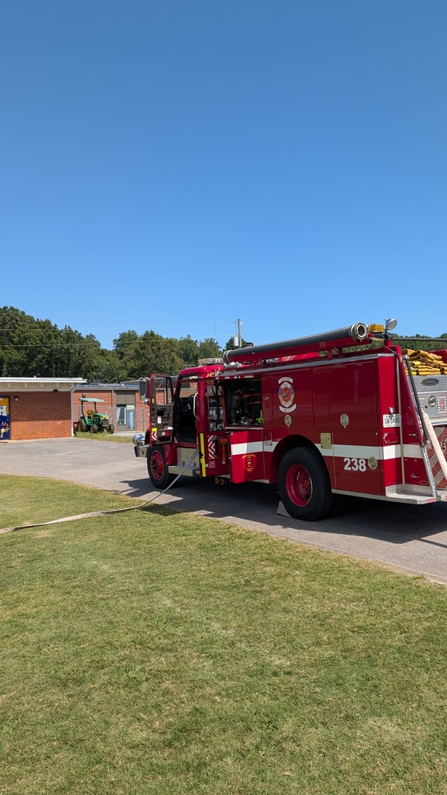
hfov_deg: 42.6
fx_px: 569
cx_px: 282
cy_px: 404
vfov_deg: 69.8
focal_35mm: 27
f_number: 1.68
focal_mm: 6.9
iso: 22
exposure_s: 1/790
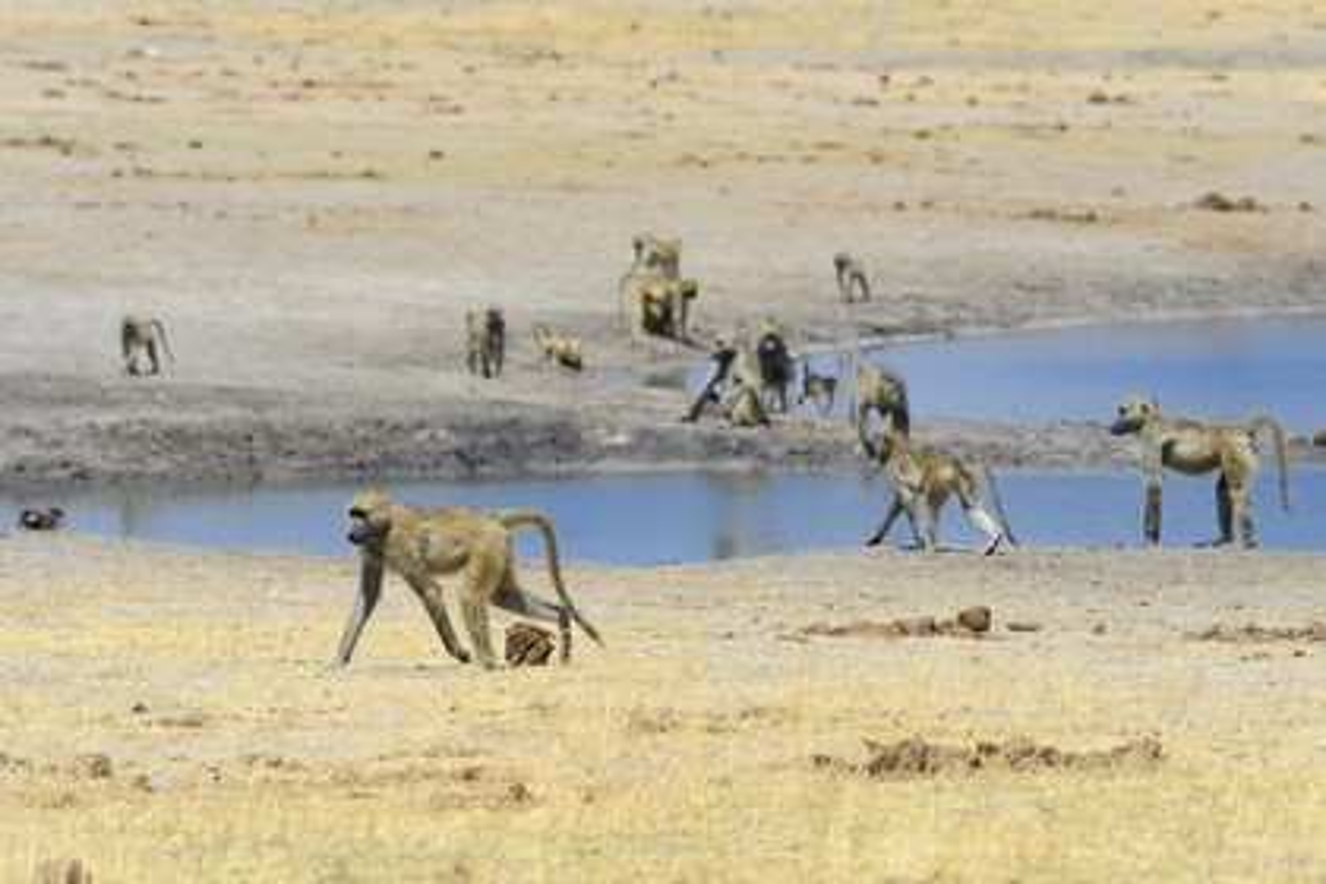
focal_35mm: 280
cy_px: 442
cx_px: 663
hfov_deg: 7.4
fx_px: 10313
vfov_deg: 4.9
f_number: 9
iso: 200
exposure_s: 1/400
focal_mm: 280
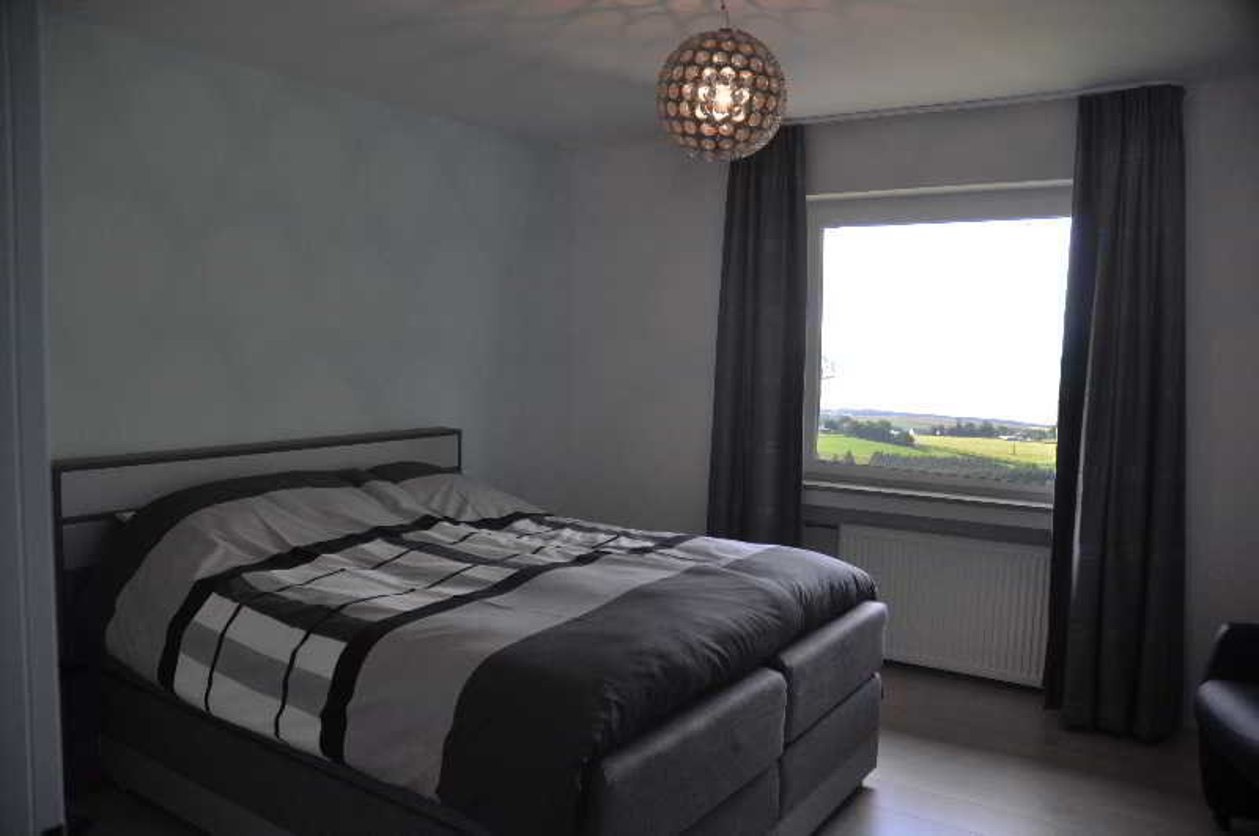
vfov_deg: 47.8
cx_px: 630
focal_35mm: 27
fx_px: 943
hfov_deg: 67.5
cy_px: 418
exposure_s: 1/60
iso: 400
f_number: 4
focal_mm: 18
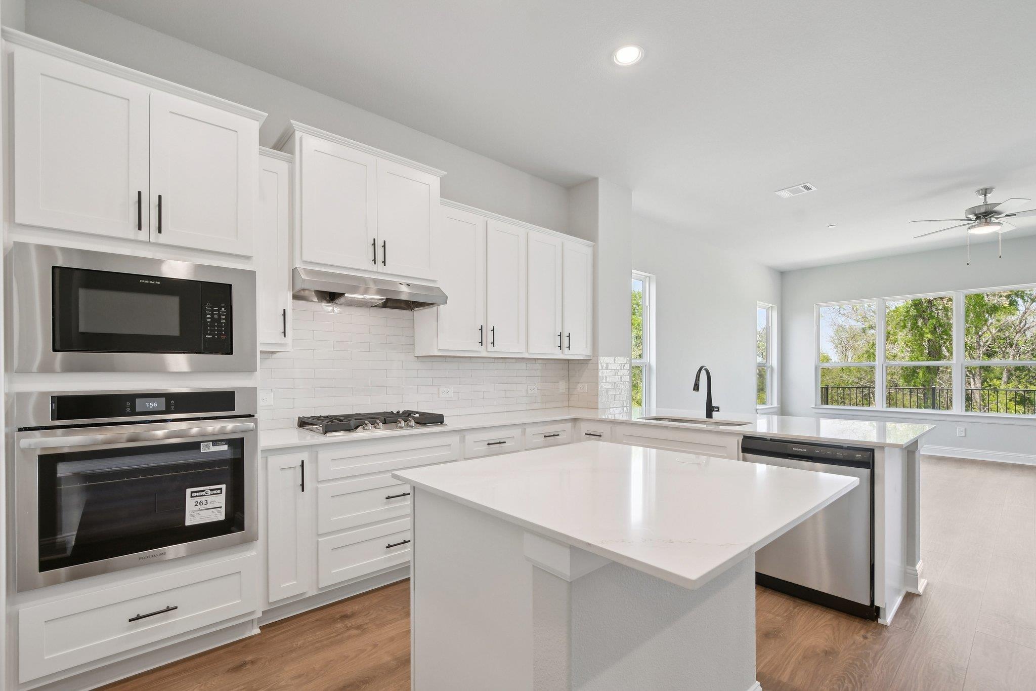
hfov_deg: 100.4
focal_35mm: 15
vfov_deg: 77.3
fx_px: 432
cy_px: 346
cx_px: 518
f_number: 8
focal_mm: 10
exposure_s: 1/80
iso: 400
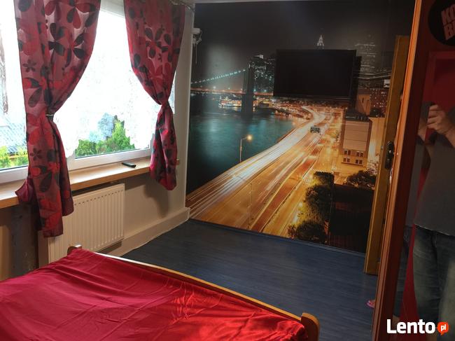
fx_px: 381
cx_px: 228
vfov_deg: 48.2
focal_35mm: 29
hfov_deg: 61.7
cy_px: 170
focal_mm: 4.15
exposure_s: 1/17
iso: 50
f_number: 2.2
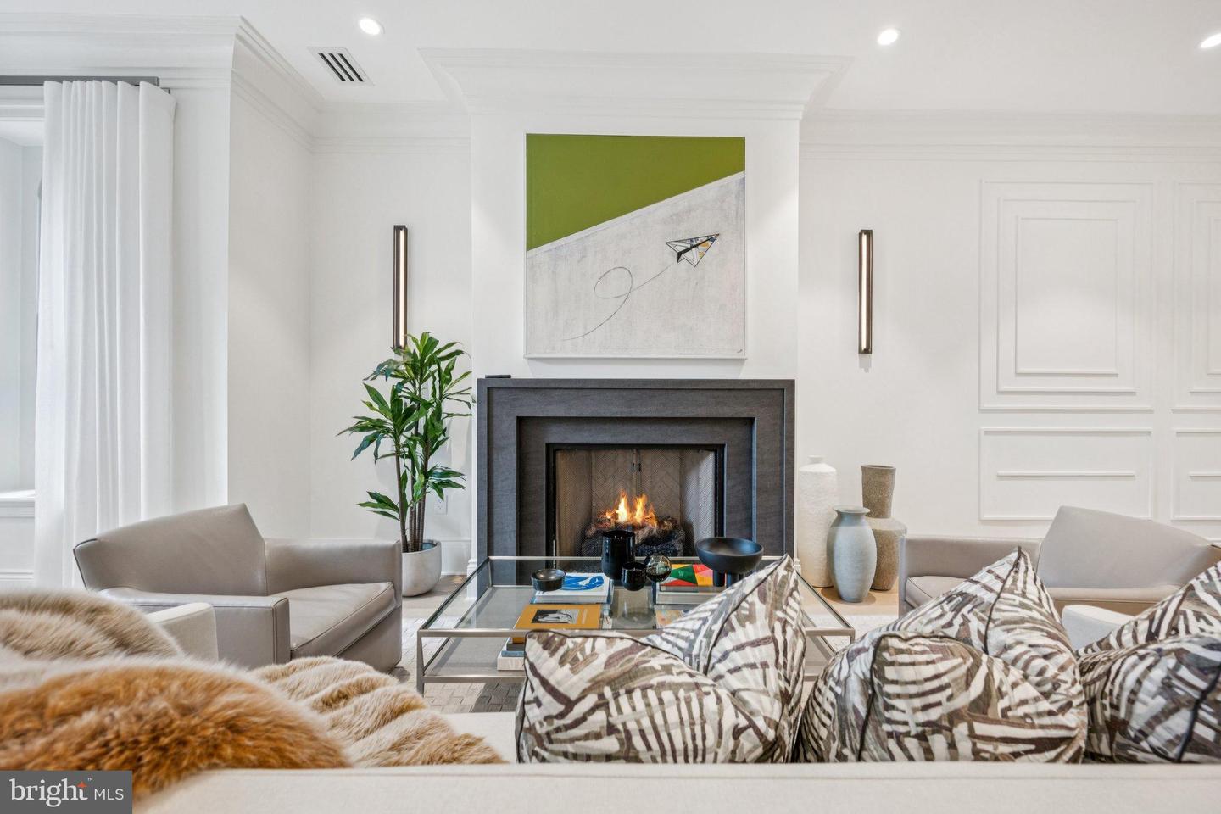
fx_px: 475
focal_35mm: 14
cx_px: 610
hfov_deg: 104.3
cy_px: 407
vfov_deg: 81.2
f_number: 7.1
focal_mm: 14
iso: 400
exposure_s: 1/20
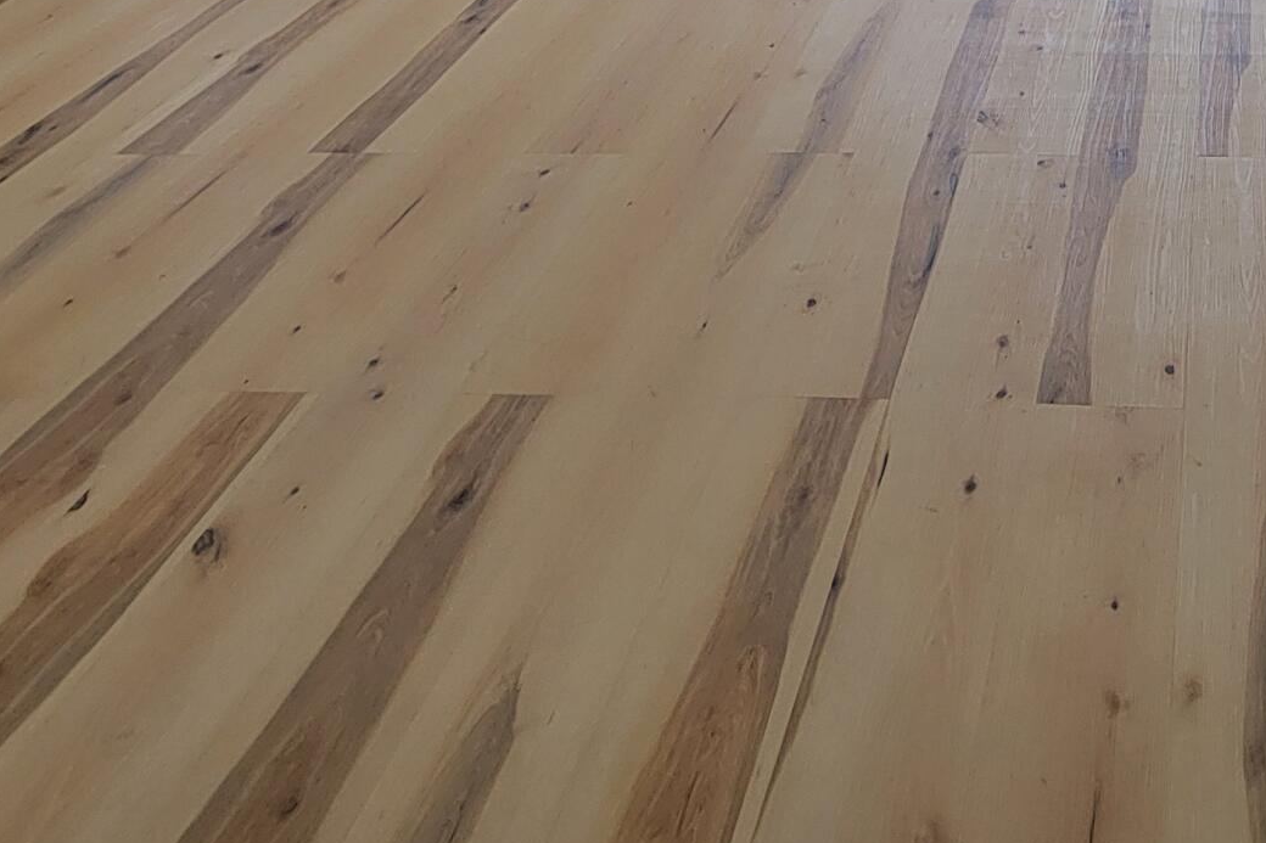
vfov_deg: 24.7
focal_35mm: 39
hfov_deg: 45.0
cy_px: -478
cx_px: 1139
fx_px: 1371
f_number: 2.2
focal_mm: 2.2
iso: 50
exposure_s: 1/132
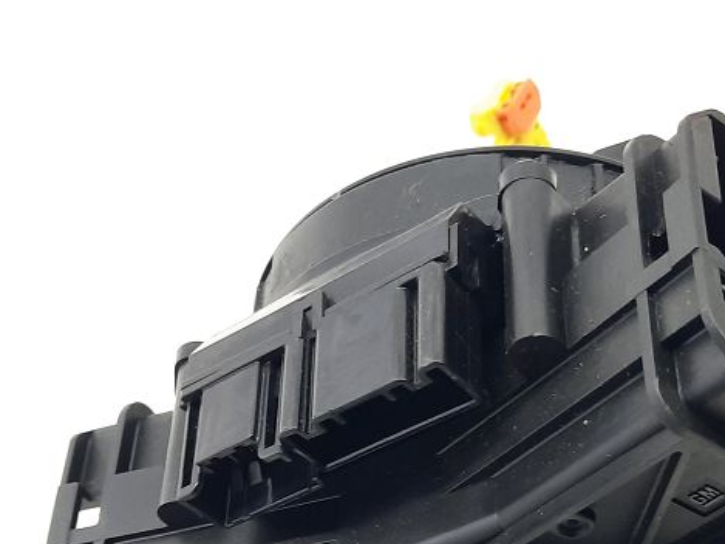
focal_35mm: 64
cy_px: 481
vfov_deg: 22.4
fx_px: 1341
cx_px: 383
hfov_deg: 30.3
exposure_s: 1/50
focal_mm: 4.6
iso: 200
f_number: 2
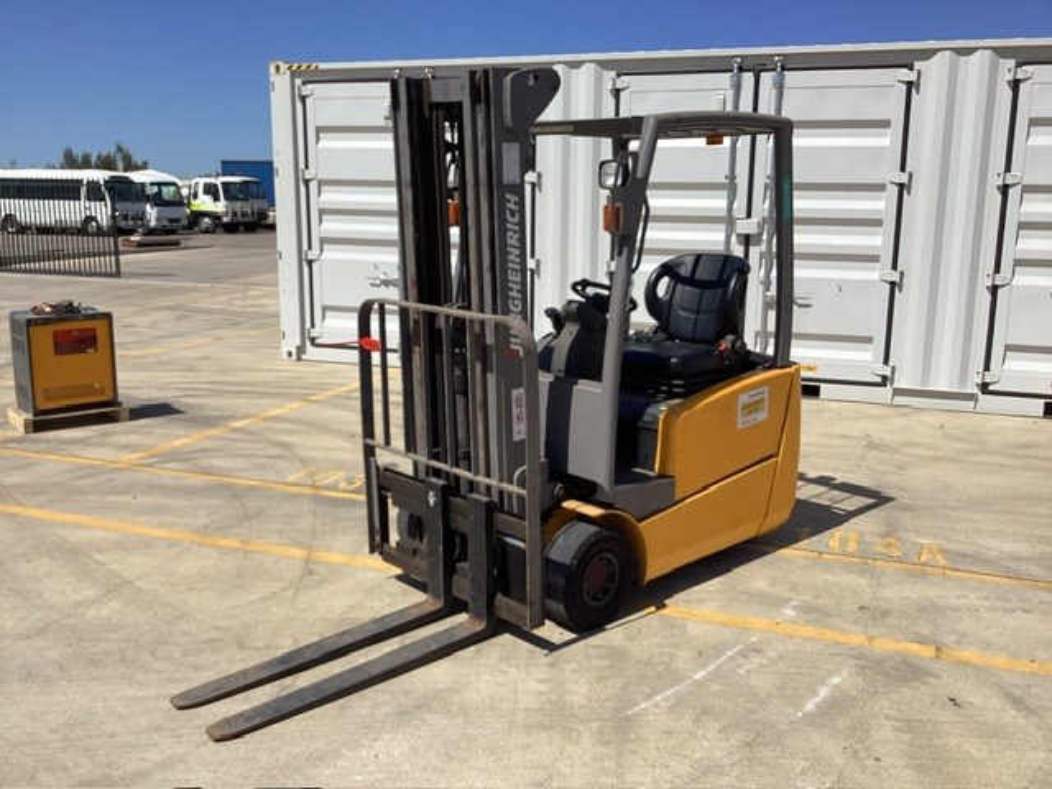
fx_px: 942
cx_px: 526
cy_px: 394
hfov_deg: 58.4
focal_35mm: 31
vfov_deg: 45.4
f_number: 2.4
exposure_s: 1/2262
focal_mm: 3.3
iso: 25
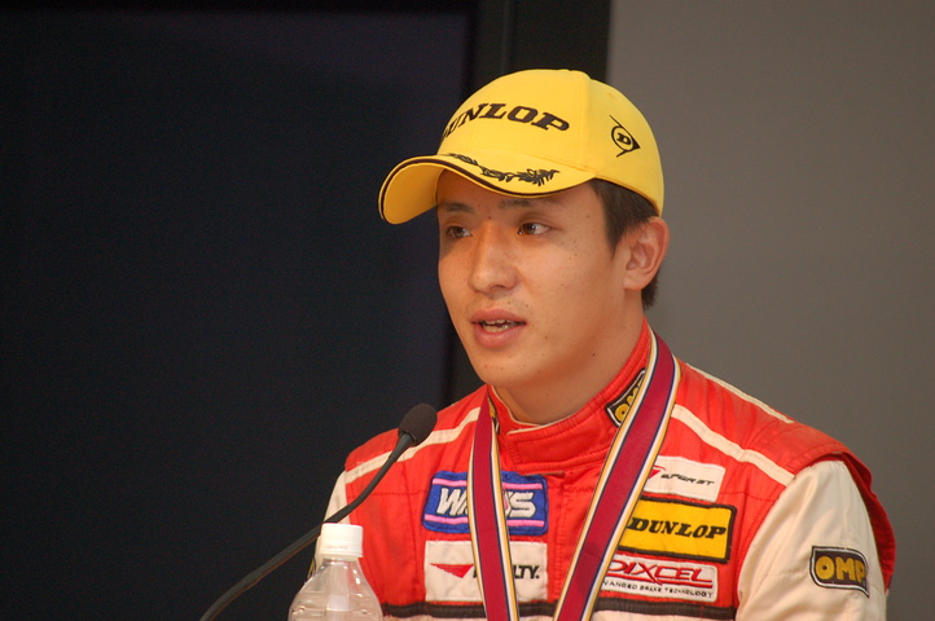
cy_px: 310
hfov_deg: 6.9
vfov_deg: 4.6
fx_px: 7784
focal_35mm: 300
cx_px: 468
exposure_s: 1/60
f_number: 5.6
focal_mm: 200
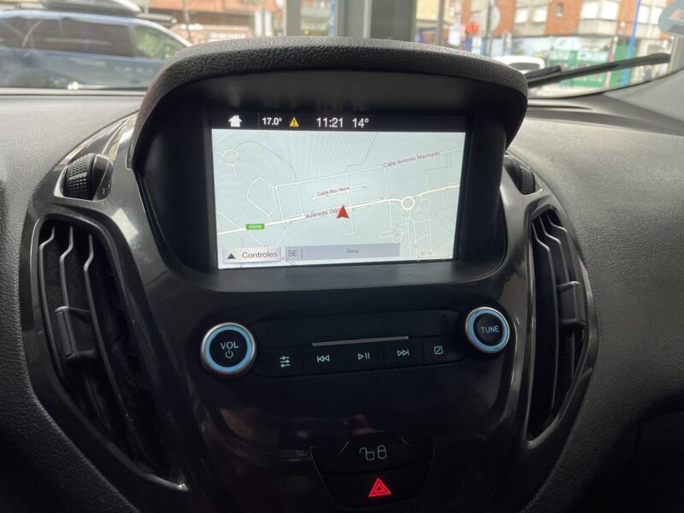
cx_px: 342
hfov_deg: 67.3
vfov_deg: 53.1
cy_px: 256
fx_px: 514
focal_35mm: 26
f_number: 1.6
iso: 100
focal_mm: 4.2
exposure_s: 1/100
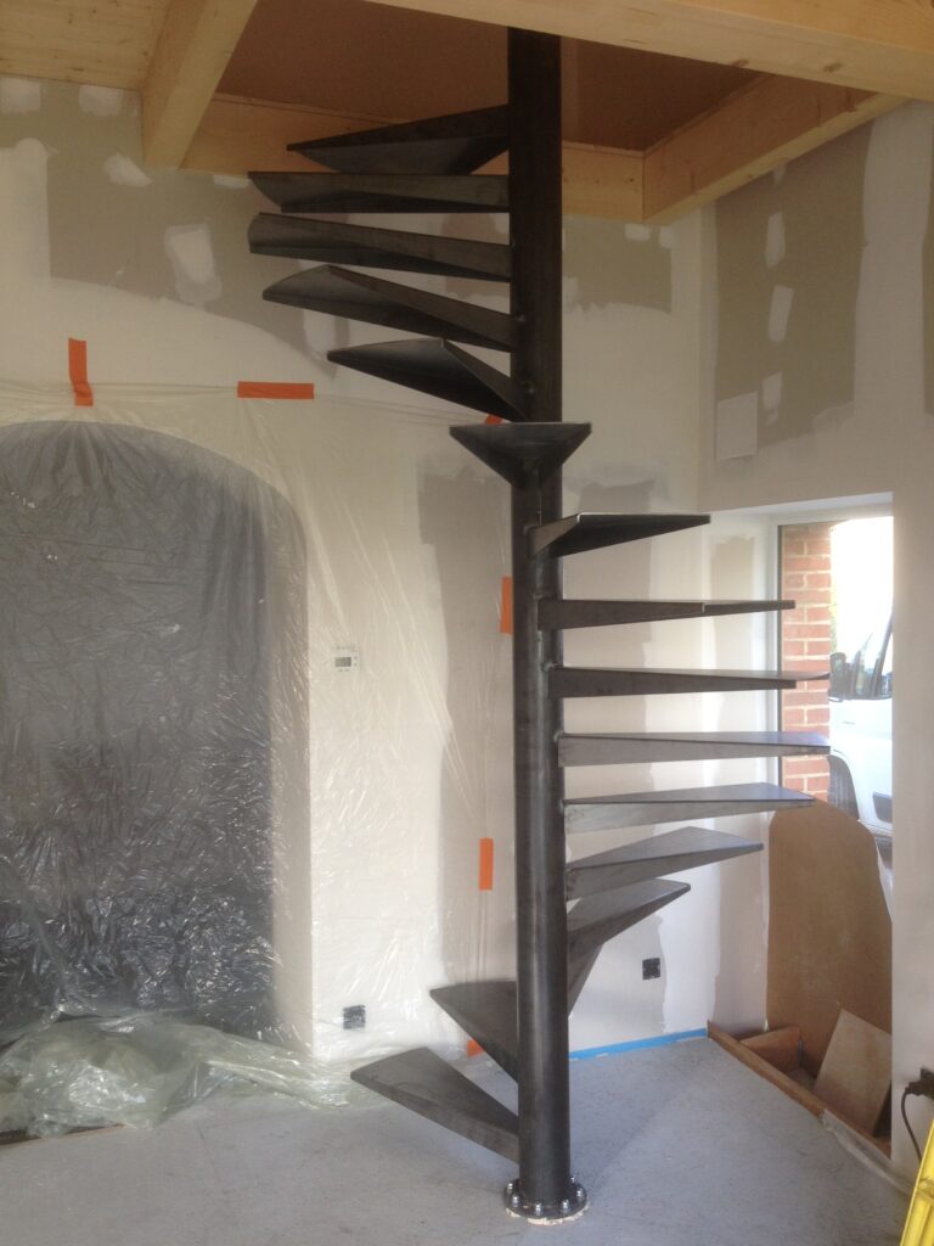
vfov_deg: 52.6
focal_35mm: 35
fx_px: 1259
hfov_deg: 40.7
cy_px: 623
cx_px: 467
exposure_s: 1/40
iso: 64
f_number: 2.4
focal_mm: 4.28
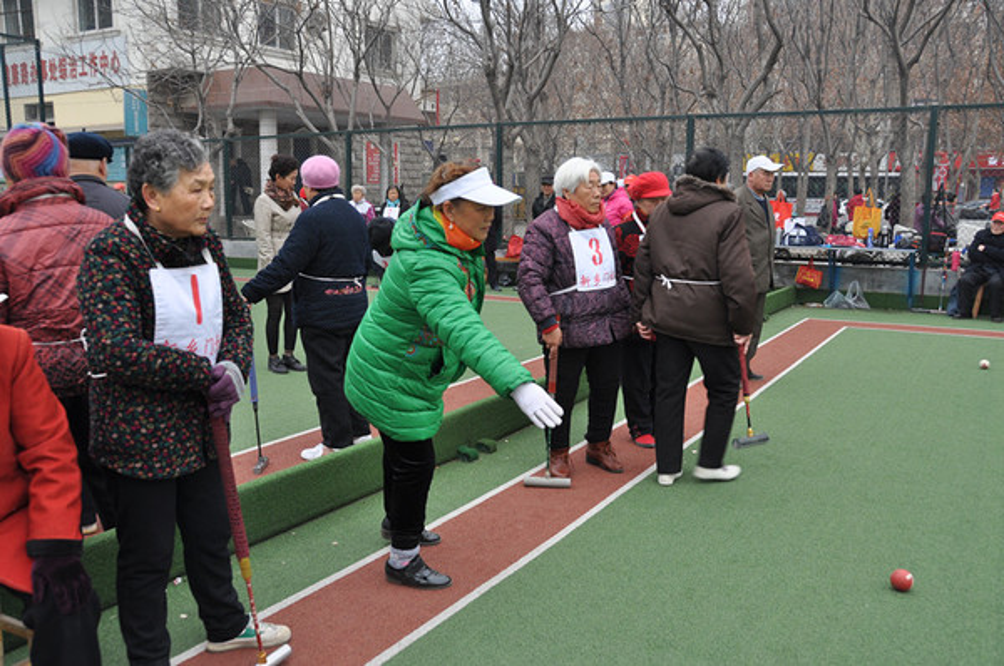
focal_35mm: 30
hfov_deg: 62.0
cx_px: 502
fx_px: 835
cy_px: 333
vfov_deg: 43.5
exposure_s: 1/60
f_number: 5.6
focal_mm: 20
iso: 200
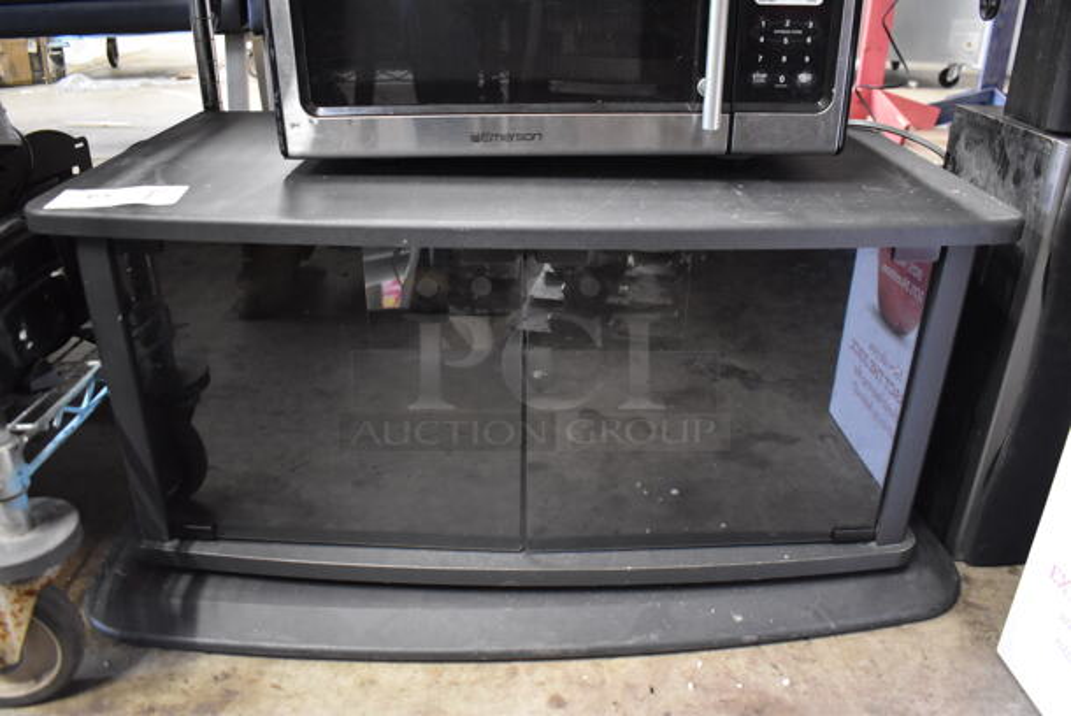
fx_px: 804
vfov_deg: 48.0
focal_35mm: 27
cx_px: 536
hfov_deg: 67.3
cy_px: 358
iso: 3200
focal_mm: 18
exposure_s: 1/15
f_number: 3.5
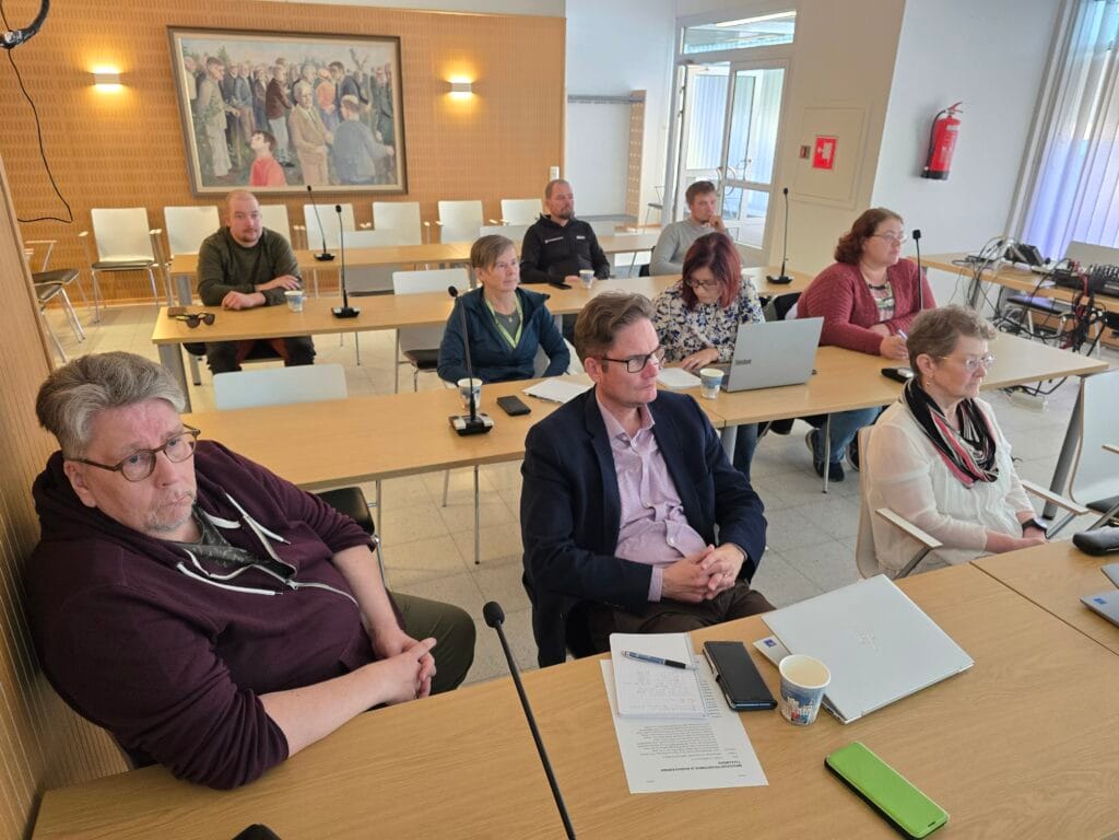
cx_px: 560
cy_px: 420
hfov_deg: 73.9
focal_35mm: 23
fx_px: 744
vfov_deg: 58.9
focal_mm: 6.3
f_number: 1.7
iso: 250
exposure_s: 1/30
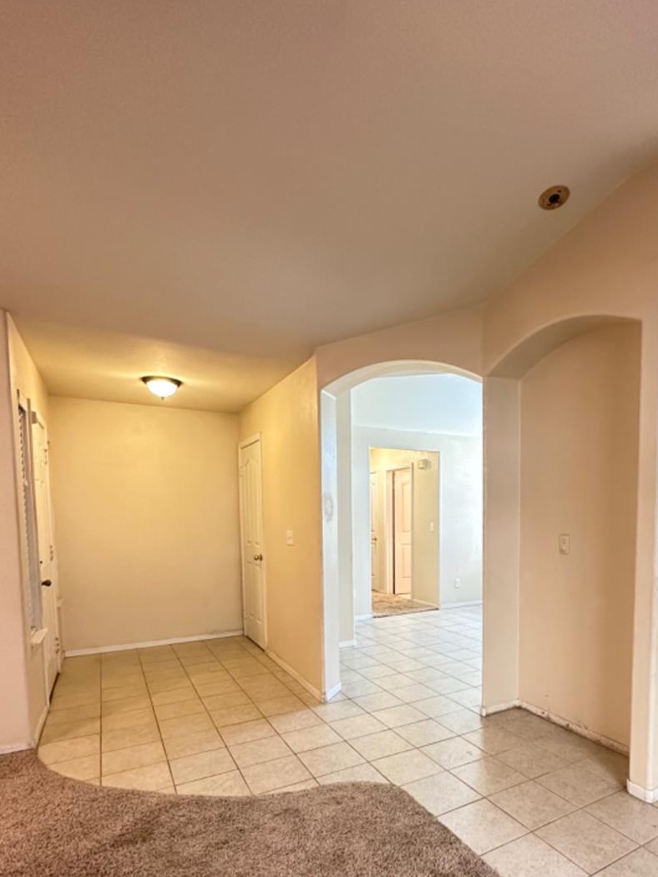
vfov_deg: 80.2
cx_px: 422
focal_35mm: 20
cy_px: 550
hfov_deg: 64.8
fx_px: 507
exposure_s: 1/60
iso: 640
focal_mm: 2.22
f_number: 2.2
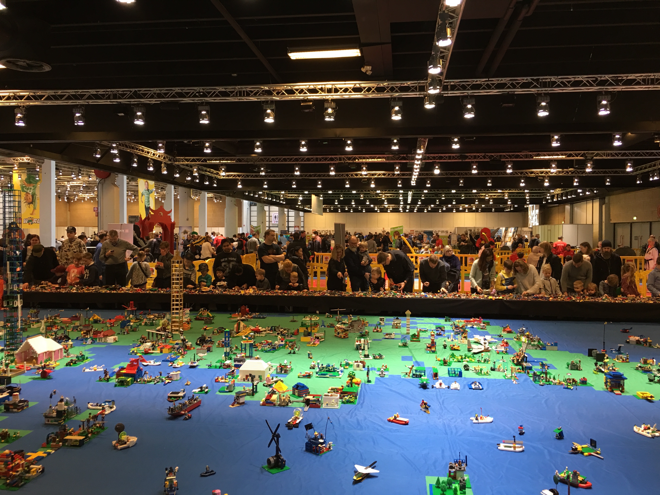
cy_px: 248
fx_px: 553
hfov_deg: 61.7
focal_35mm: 29
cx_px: 330
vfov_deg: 48.2
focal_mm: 4.15
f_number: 2.2
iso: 50
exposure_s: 1/17
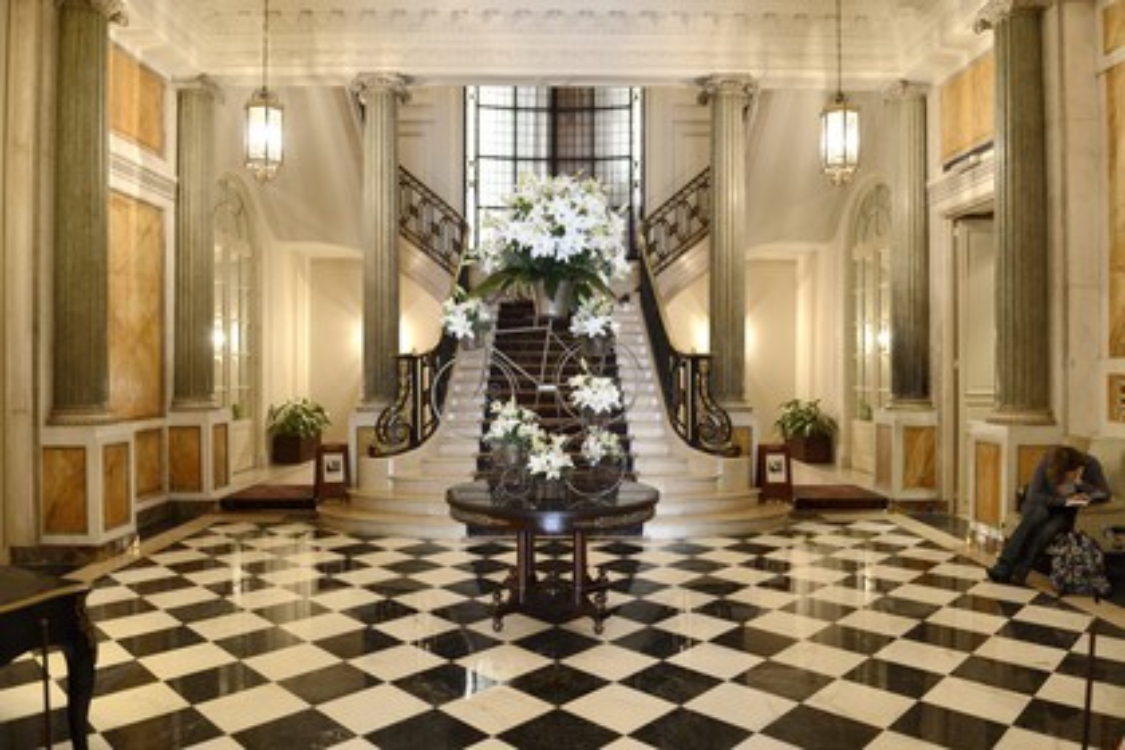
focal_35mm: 24
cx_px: 562
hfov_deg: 73.7
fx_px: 750
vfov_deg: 53.1
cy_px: 375
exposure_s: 1/25
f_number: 3.5
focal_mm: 24
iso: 1600
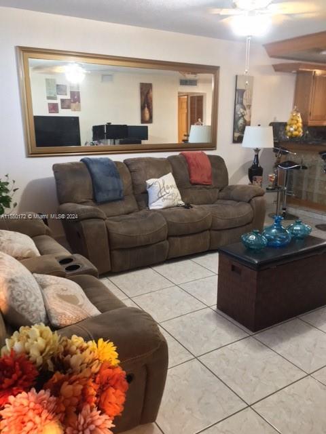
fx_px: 364
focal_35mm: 29
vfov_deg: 61.7
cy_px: 217
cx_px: 163
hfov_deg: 48.2
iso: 200
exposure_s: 1/20
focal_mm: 4.15
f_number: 2.2
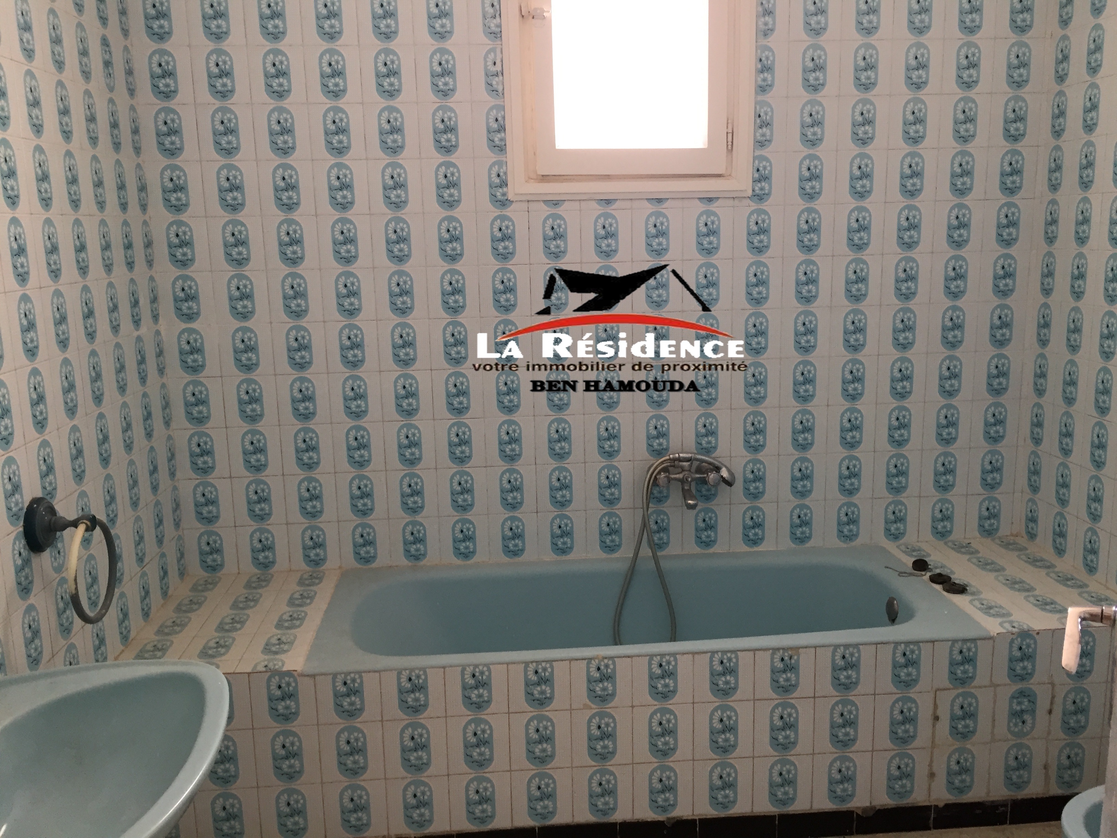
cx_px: 558
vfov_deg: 48.2
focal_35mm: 29
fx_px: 936
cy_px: 419
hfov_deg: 61.7
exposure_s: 1/33
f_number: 2.2
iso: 100
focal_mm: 4.15
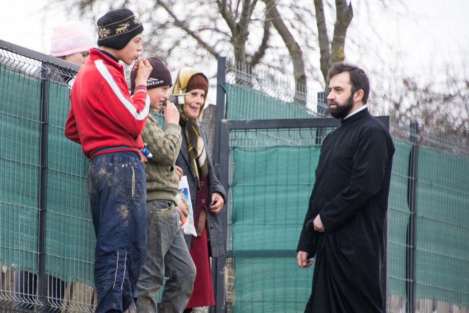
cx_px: 156
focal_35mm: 427
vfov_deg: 3.2
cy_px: 202
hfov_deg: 4.8
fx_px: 5565
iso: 1600
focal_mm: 300
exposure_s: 1/400
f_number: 5.6
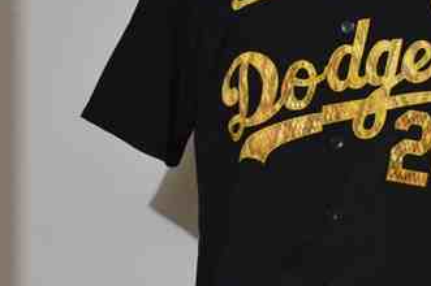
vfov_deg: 7.6
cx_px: 510
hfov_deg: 11.2
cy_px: 143
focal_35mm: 181
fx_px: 2165
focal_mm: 50
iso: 4000
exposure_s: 1/15
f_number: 4.8
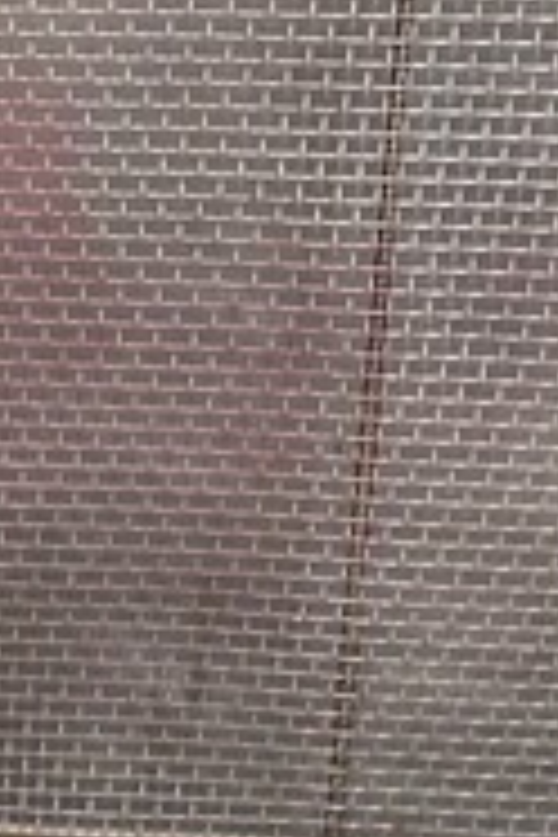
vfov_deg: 16.3
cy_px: 1415
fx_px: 2534
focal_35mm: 109
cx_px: -99
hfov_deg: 12.3
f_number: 1.78
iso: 320
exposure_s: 1/60
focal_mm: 6.86
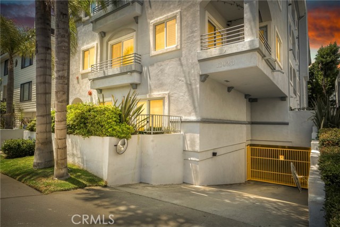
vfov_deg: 59.5
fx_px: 198
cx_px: 170
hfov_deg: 81.2
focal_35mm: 21
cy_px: 114
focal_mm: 14
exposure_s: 1/30
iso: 100
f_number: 16
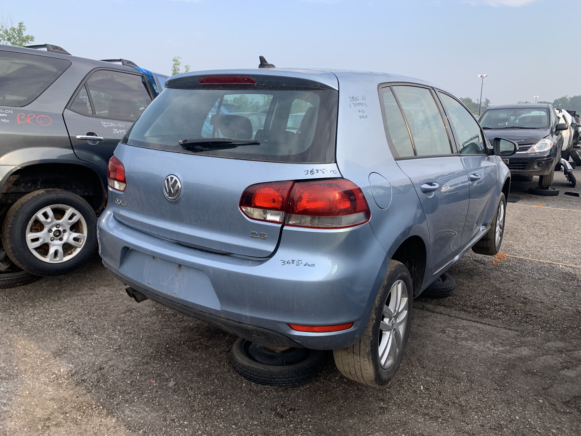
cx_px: 290
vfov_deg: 53.1
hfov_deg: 67.3
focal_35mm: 26
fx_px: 436
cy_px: 218
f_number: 1.8
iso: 25
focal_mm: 4.25
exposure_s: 1/497
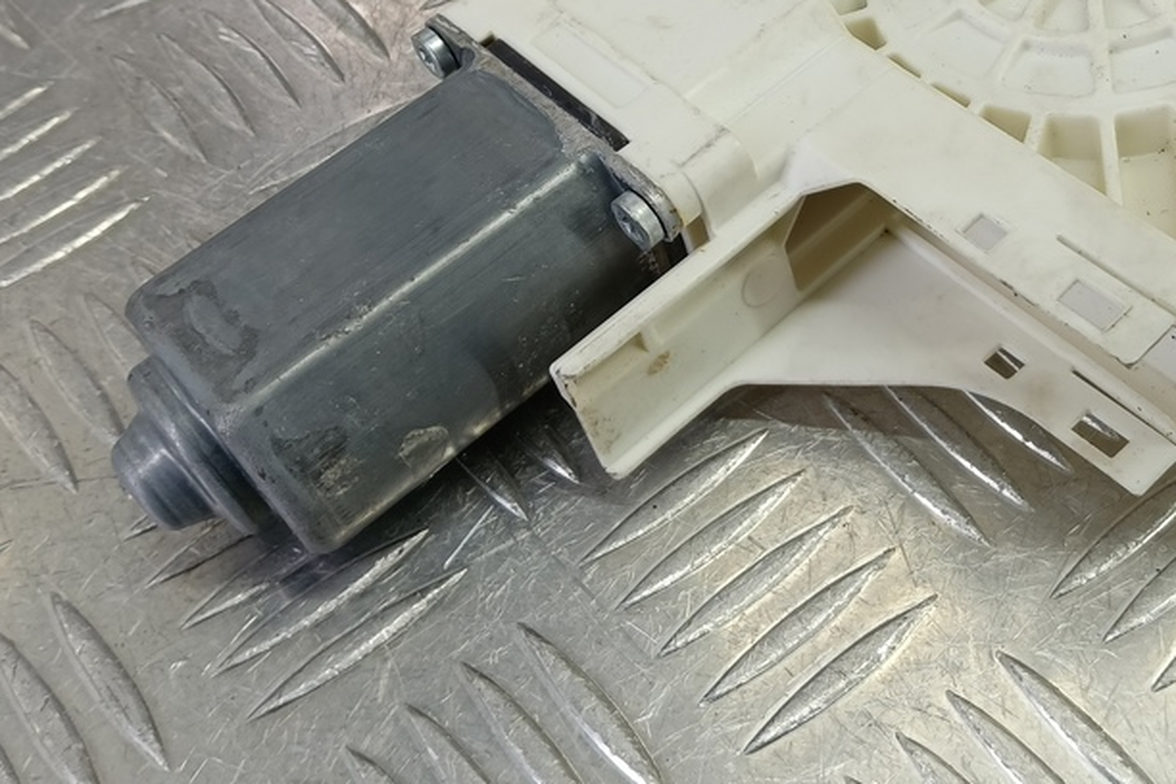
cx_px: 809
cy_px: 138
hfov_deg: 47.5
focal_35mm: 40
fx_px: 1307
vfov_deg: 32.3
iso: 99
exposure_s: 1/50
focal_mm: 4.11
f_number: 1.6
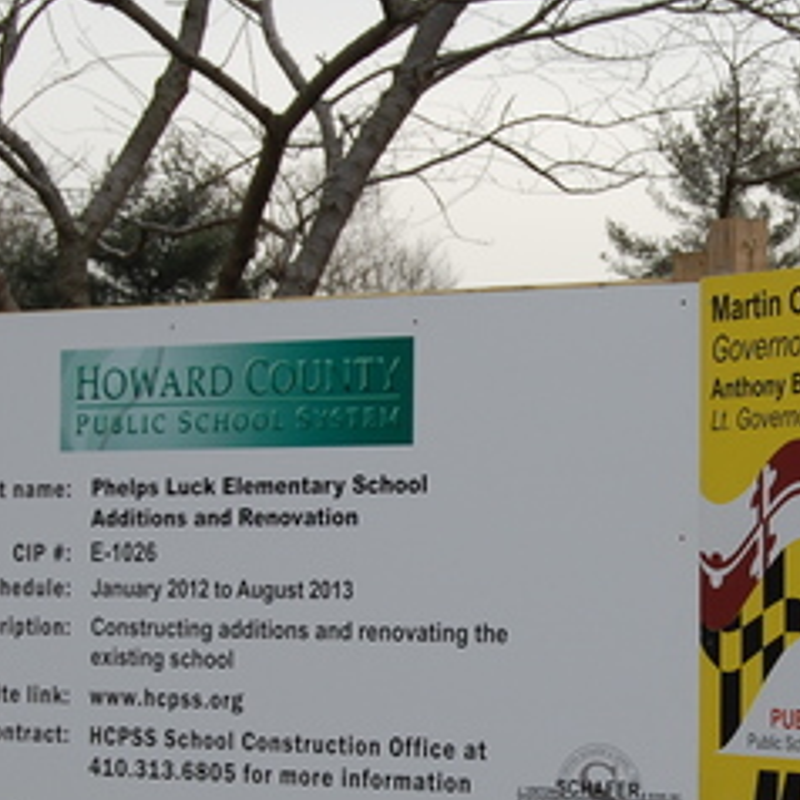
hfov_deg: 14.4
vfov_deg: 14.5
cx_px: 706
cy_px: 545
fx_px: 3141
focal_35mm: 120
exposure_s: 1/320
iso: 200
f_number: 9
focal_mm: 35
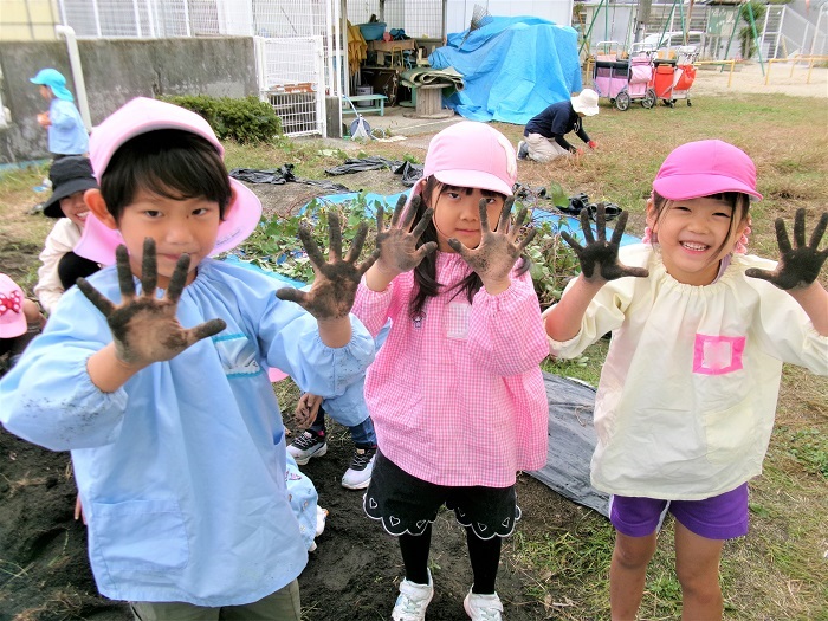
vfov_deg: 49.7
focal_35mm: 28
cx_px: 414
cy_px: 310
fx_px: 670
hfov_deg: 63.4
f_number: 3.9
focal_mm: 5.1
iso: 101
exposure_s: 1/125
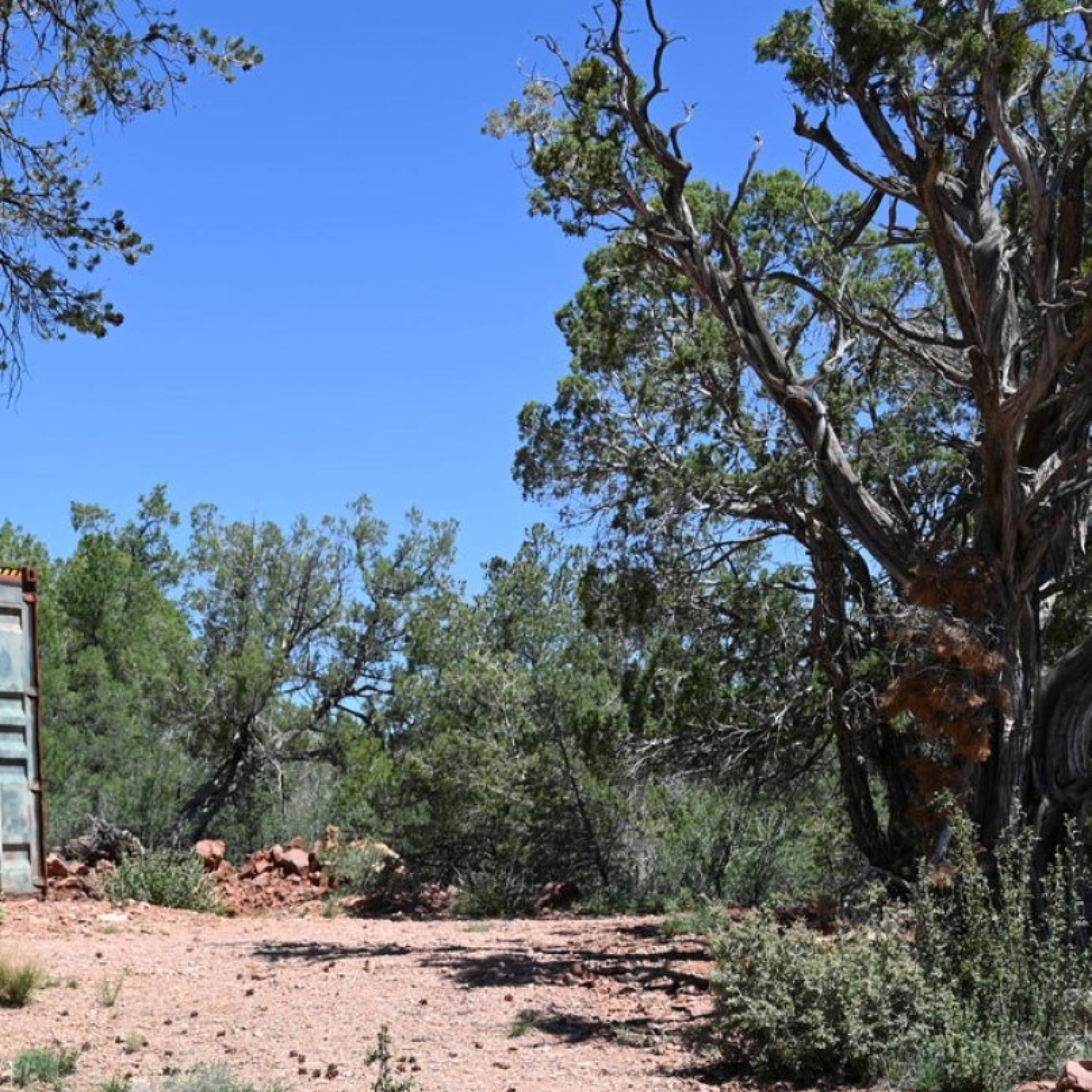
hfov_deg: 23.4
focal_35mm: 72
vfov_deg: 23.9
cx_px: 116
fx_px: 2570
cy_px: 682
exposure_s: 1/320
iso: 100
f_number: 6.3
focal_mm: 38
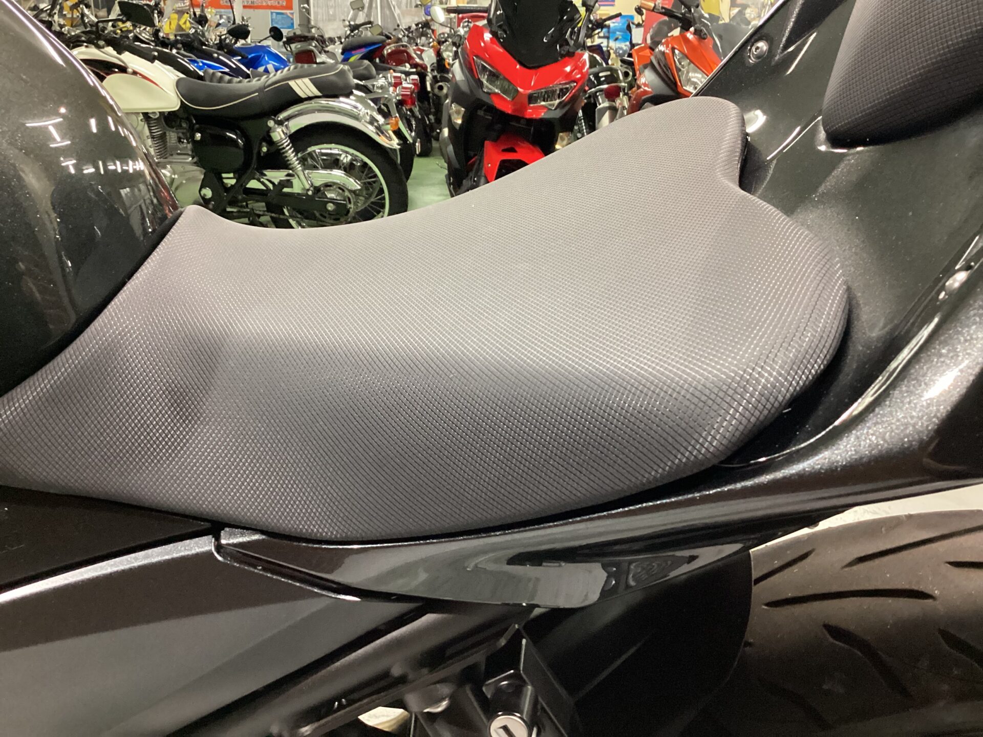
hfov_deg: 58.4
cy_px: 368
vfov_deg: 45.4
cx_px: 492
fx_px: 880
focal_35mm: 31
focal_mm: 3.3
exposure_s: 1/40
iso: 320
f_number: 2.4
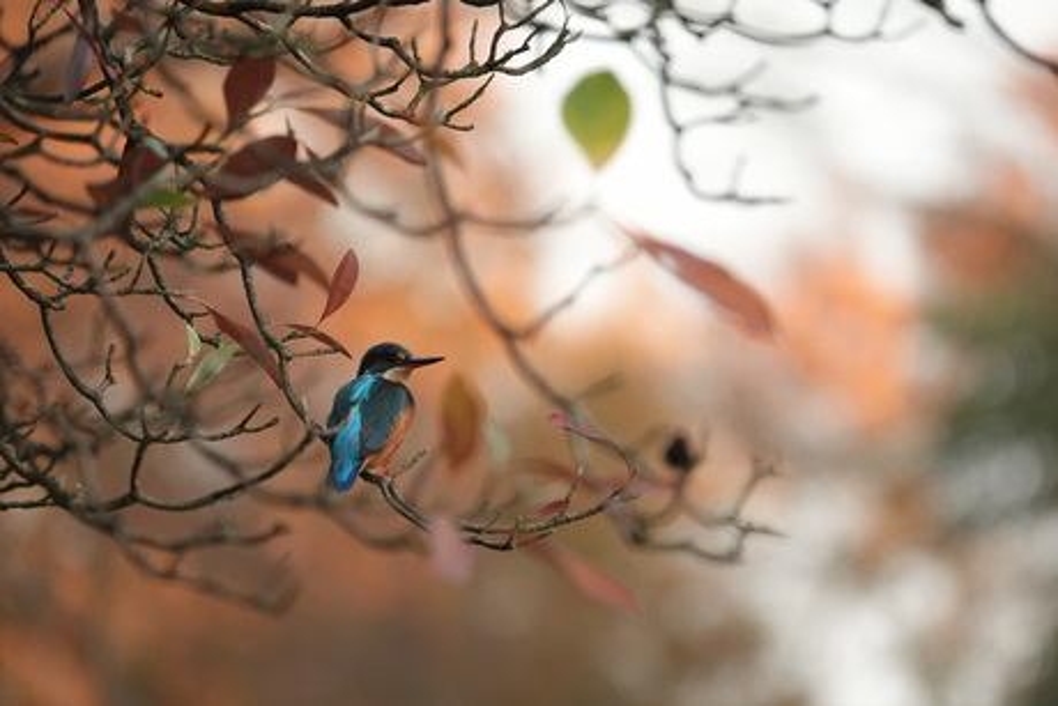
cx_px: 529
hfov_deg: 3.4
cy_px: 353
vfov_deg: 2.3
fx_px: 17638
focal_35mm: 600
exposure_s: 1/250
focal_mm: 220
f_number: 4
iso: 800
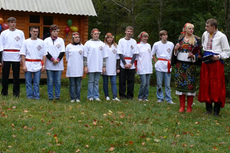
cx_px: 117
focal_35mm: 67
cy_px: 63
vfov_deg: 20.3
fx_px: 428
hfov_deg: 30.1
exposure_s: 1/200
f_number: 4
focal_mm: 12
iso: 100
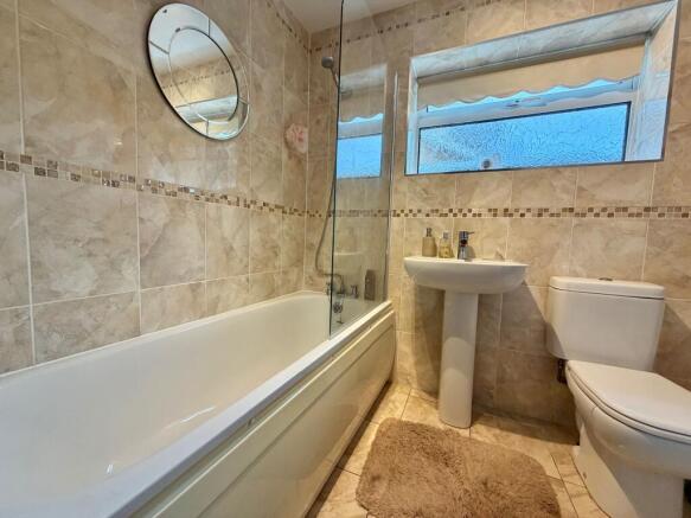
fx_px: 279
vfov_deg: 85.7
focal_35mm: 14
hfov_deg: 102.1
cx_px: 346
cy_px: 259
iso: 200
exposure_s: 1/121
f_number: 2.2
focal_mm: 2.22
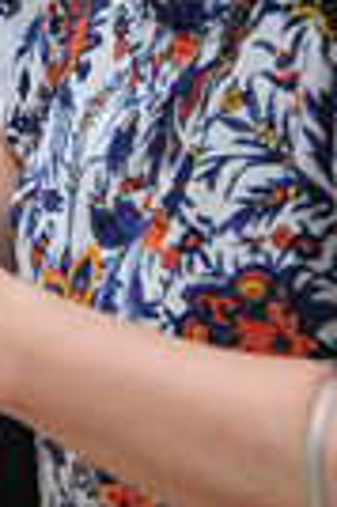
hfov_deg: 5.4
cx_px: -814
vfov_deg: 8.5
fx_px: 3280
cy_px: -361
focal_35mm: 233
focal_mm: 26
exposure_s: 1/320
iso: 500
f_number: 9
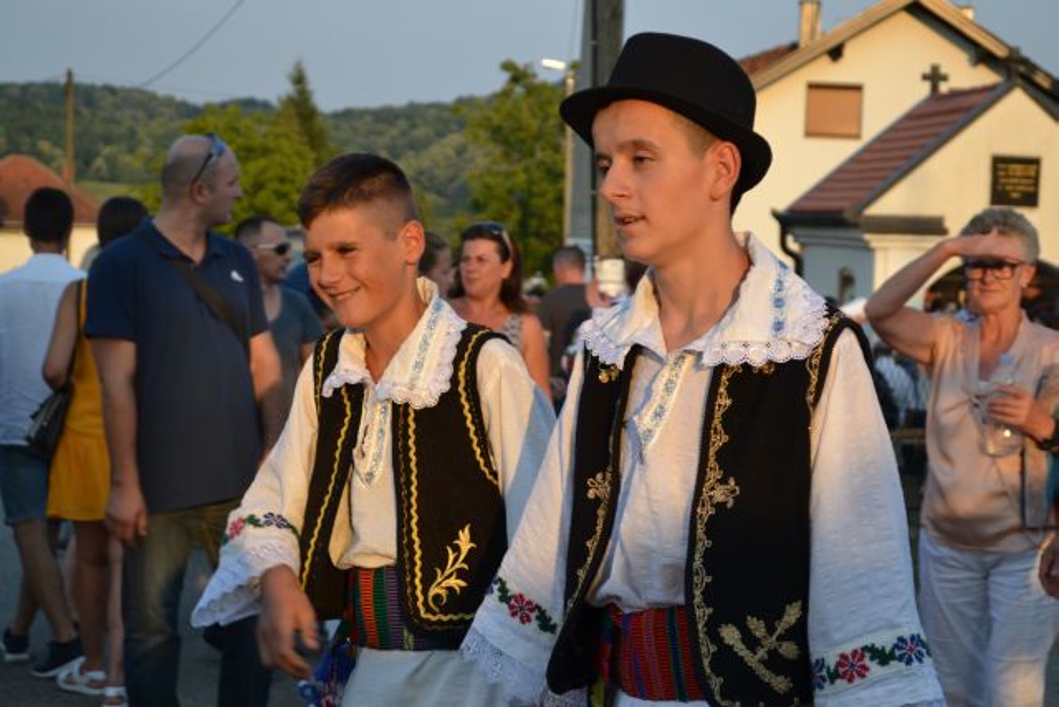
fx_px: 2207
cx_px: 530
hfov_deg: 27.0
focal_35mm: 75
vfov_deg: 18.2
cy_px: 354
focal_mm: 50
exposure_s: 1/125
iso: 100
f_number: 5.6
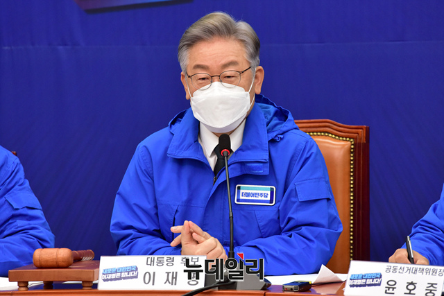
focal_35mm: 200
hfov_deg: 10.3
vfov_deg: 6.9
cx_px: 222
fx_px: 2467
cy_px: 148
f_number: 5.6
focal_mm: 200
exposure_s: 1/320
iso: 3600
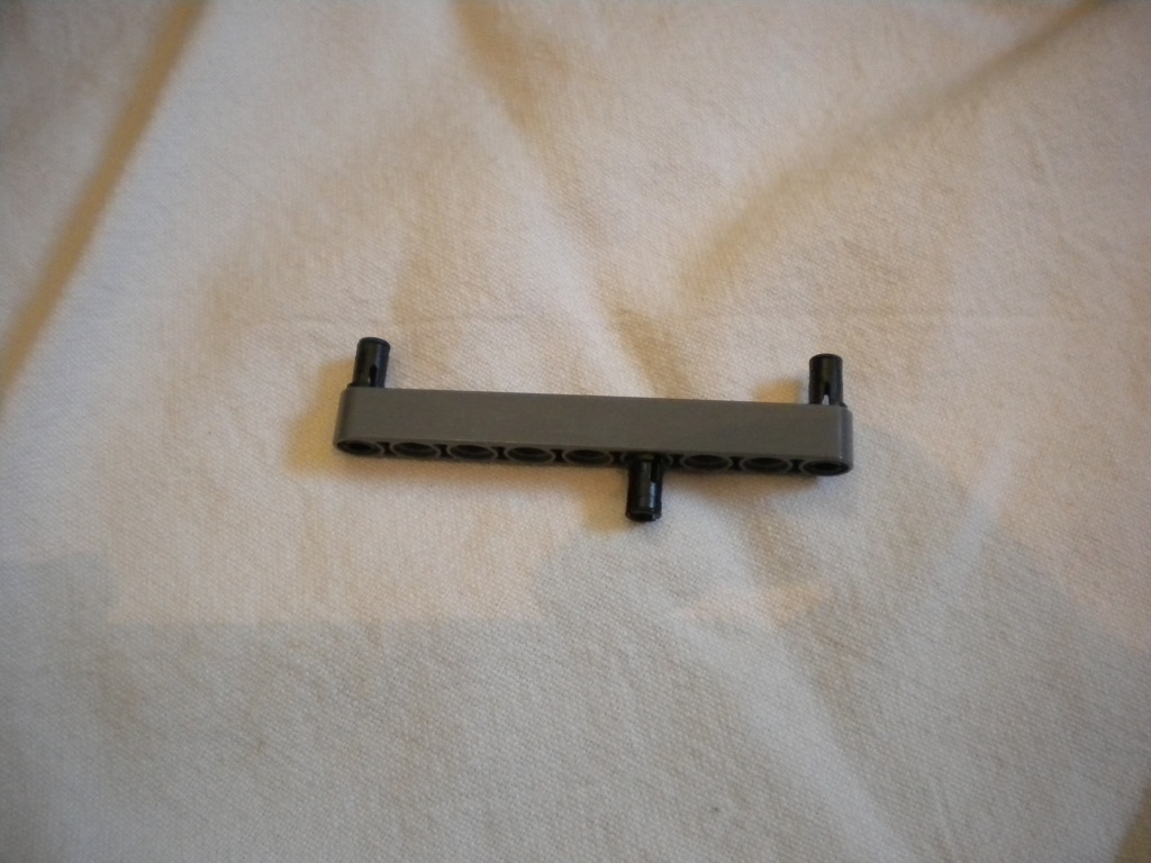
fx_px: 1164
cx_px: 576
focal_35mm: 35
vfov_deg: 40.7
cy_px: 432
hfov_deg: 52.6
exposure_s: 1/66.1
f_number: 3.1
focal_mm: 6.3
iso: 591
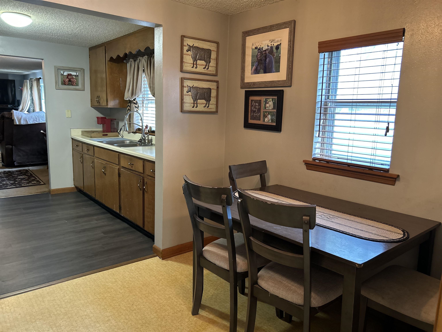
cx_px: 221
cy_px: 166
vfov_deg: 53.1
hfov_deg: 67.3
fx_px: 332
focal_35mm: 26
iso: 320
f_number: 1.5
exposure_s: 1/60
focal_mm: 5.7
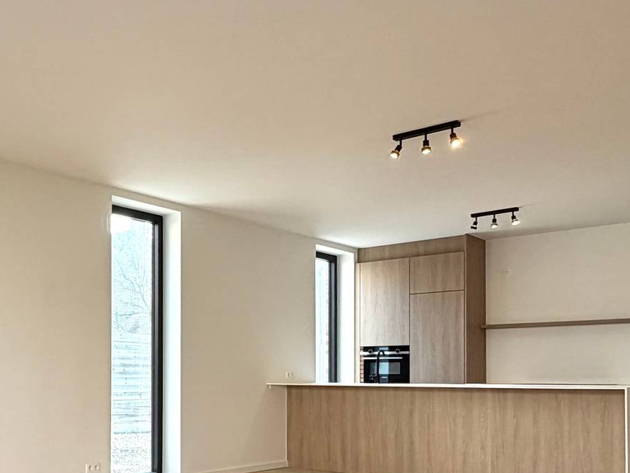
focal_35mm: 41
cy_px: 368
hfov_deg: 42.1
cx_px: 66
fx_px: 746
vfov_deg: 34.2
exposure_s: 1/121
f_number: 2.2
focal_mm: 2.22
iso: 100
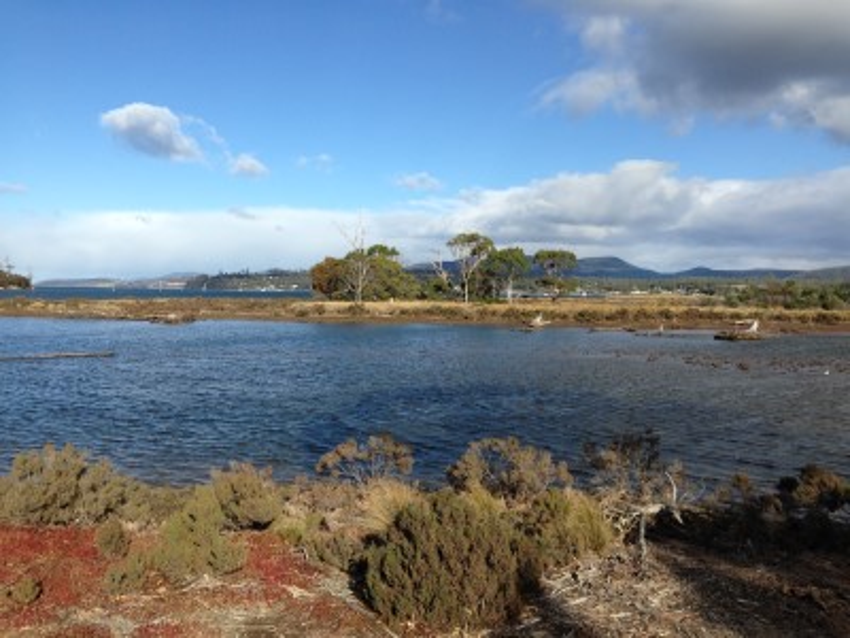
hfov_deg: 55.4
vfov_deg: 42.9
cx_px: 425
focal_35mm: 33
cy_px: 319
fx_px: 810
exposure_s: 1/1550
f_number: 2.4
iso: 50
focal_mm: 4.12
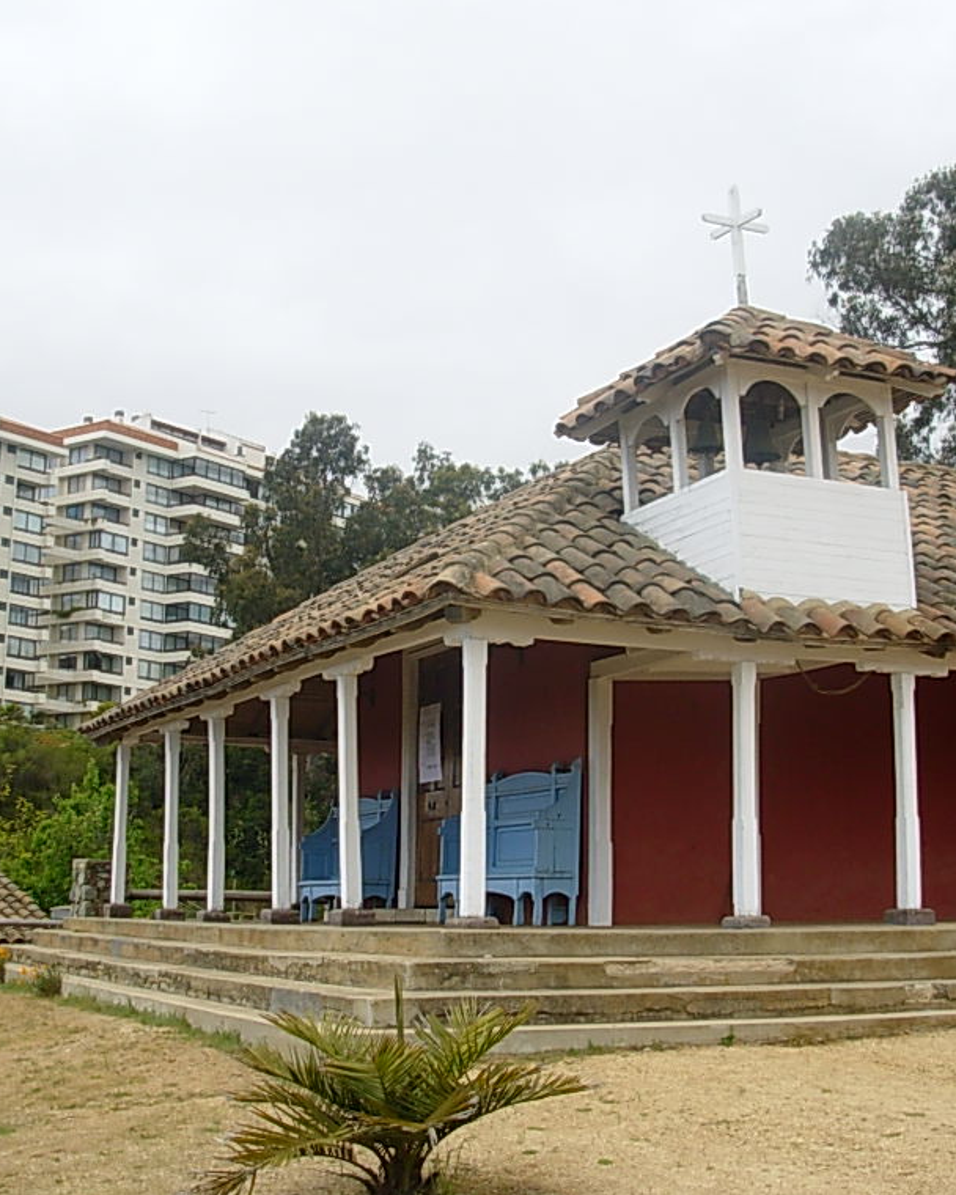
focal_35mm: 50
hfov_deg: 30.3
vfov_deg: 37.3
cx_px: 478
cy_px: 598
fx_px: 1768
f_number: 2.9
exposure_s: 1/966
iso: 50
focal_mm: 6.3
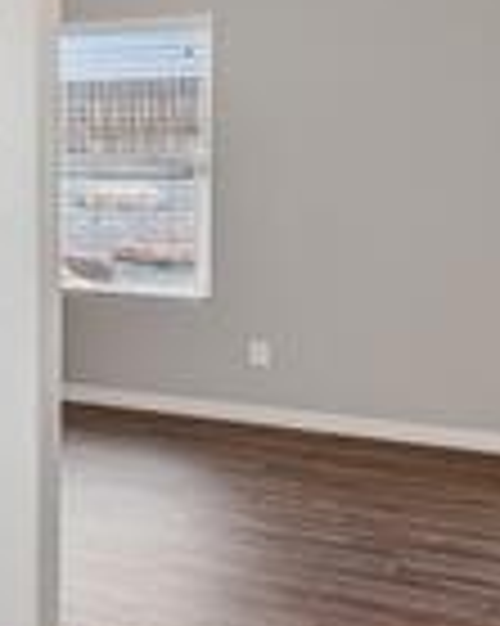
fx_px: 1204
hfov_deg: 13.0
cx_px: -851
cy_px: 140
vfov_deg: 28.6
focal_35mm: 65
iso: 400
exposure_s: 1/40
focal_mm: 15
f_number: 3.2
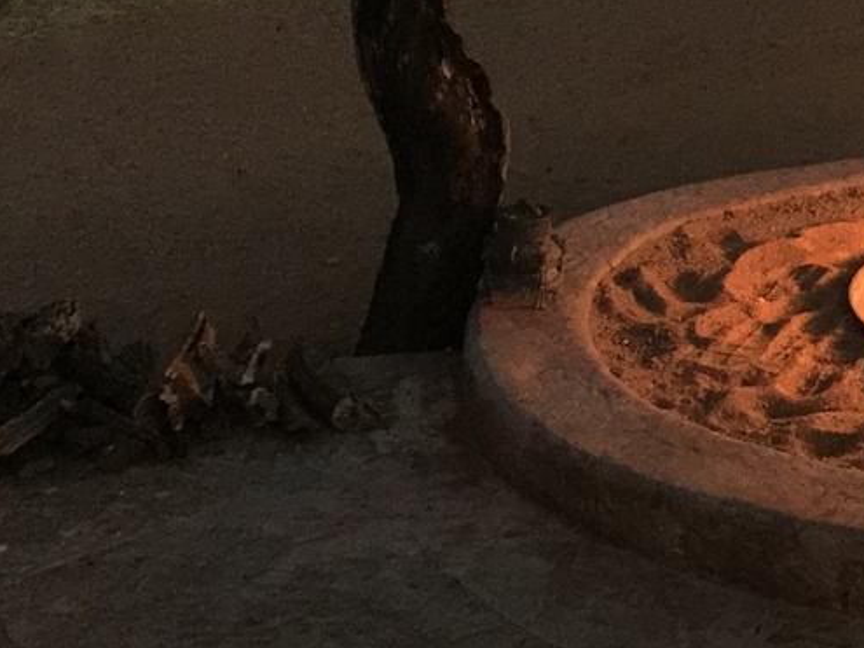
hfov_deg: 24.5
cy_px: -103
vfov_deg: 18.7
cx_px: 916
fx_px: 1872
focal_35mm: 75
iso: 250
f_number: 2.2
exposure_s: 1/4
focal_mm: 4.15
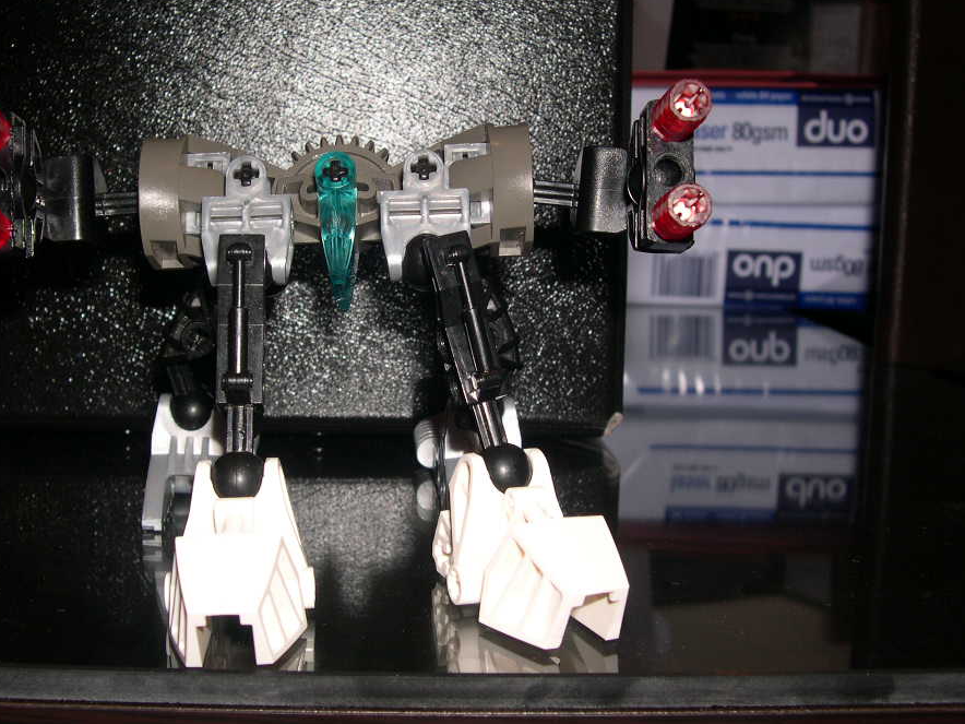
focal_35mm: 44
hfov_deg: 42.9
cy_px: 318
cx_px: 420
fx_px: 1227
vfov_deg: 32.8
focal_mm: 8
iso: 100
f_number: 7.6
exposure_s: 1/60
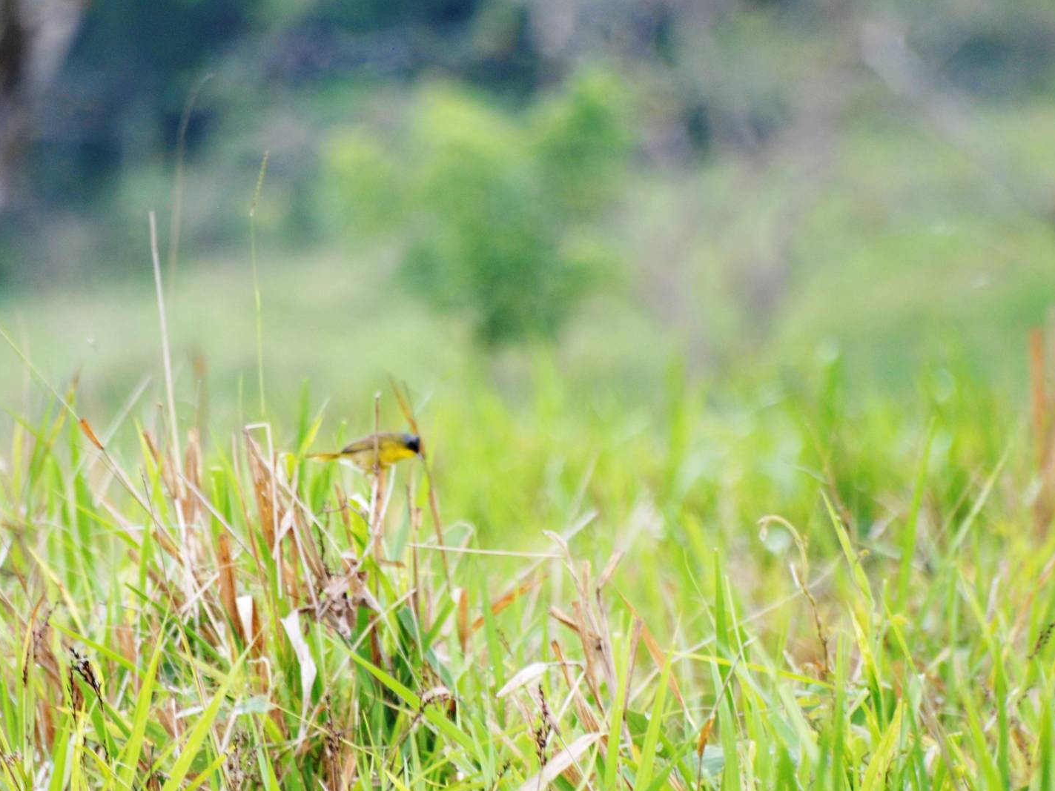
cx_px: 508
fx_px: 14841
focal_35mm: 487
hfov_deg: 4.1
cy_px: 396
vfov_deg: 3.1
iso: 400
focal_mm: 300
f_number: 6.3
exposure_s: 1/160
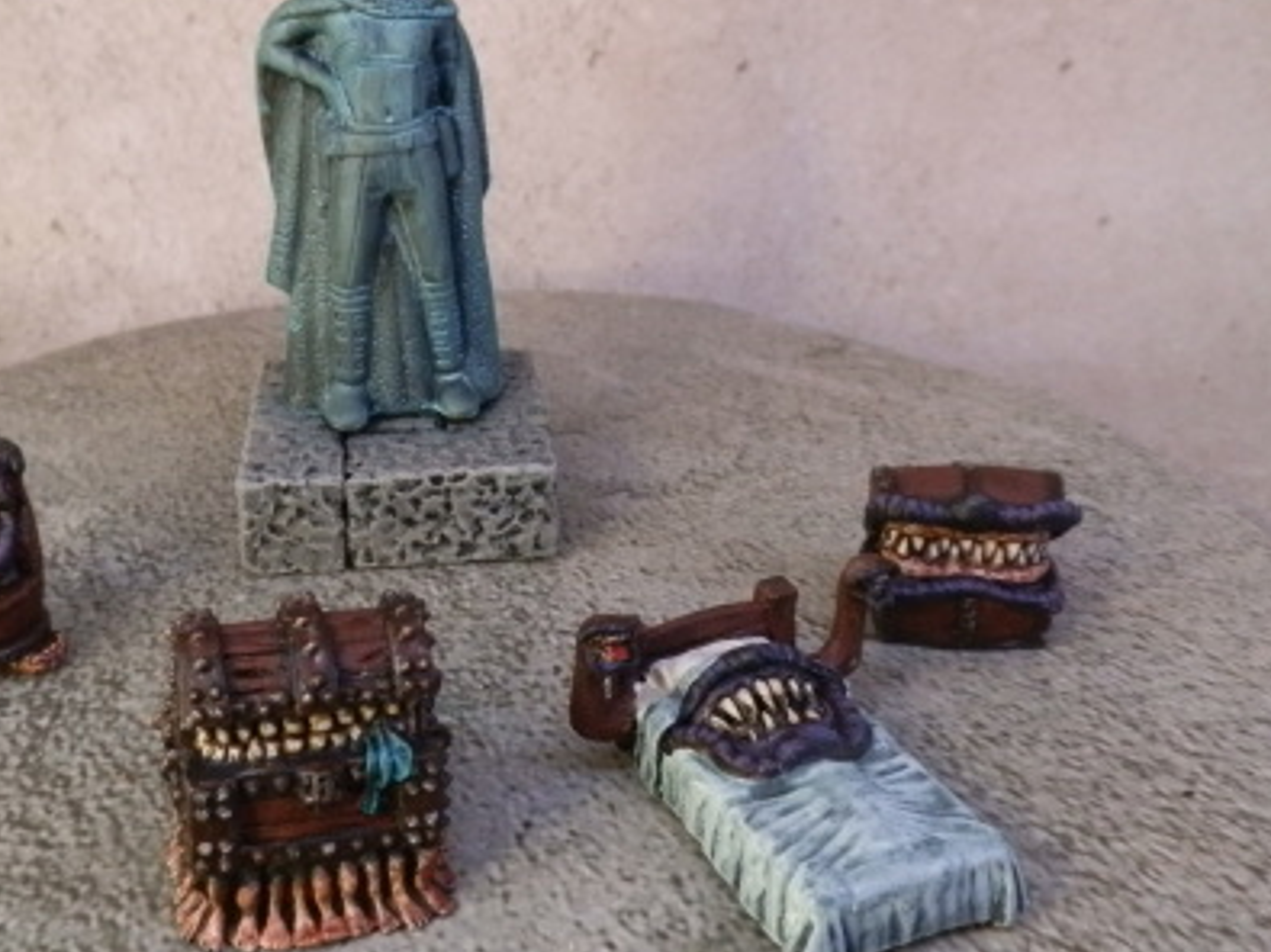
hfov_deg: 48.7
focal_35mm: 38
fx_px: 1395
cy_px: 392
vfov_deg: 37.6
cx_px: 502
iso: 400
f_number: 3.1
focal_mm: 5
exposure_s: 1/100
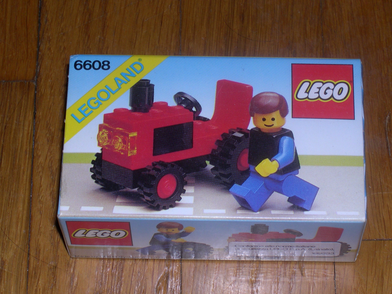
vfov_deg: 11.9
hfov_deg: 15.8
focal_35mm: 125
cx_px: 197
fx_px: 1415
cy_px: 176
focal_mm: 21.6
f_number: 13
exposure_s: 1/60
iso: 100
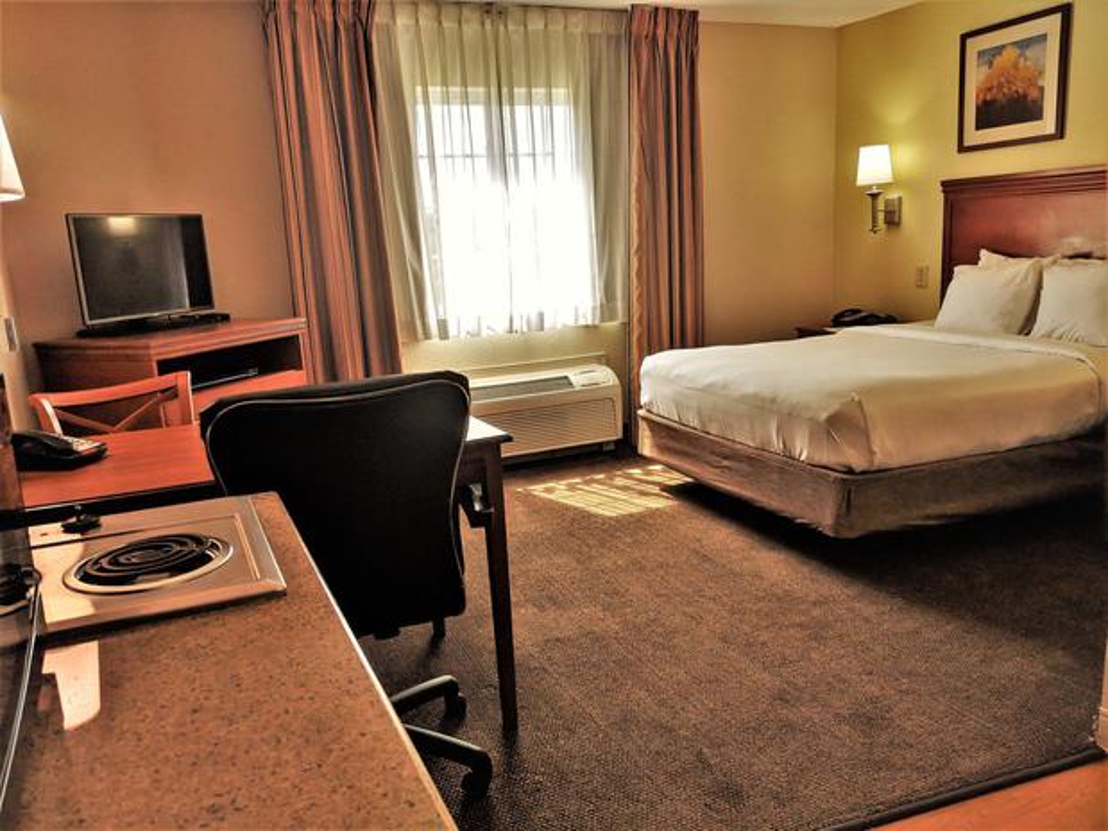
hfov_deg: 65.3
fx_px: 864
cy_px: 416
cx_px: 554
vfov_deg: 51.3
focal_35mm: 27
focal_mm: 4.44
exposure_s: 1/520
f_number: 1.8
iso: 50
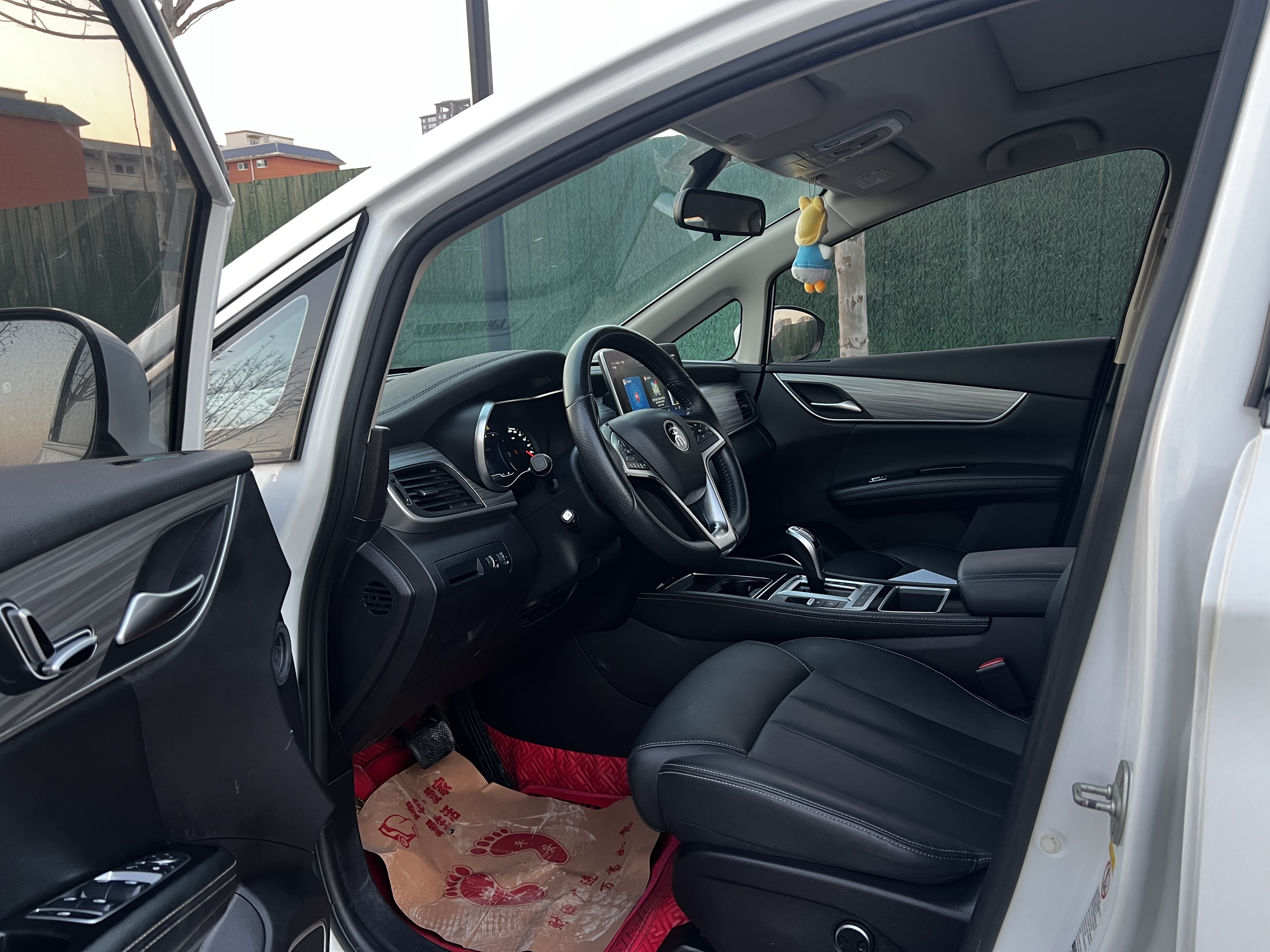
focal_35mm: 26
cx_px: 635
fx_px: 954
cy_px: 476
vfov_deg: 53.1
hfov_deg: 67.3
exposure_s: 1/63
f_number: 1.5
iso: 125
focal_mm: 5.7
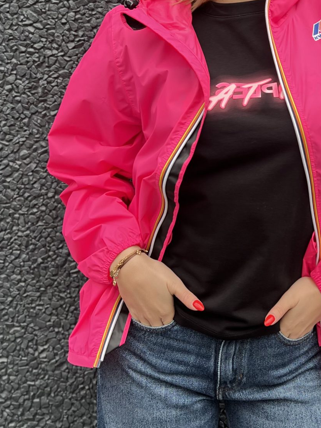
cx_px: 262
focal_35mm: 60
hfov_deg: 24.0
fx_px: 742
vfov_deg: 31.8
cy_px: 127
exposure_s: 1/239
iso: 40
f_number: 1.5
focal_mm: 5.7
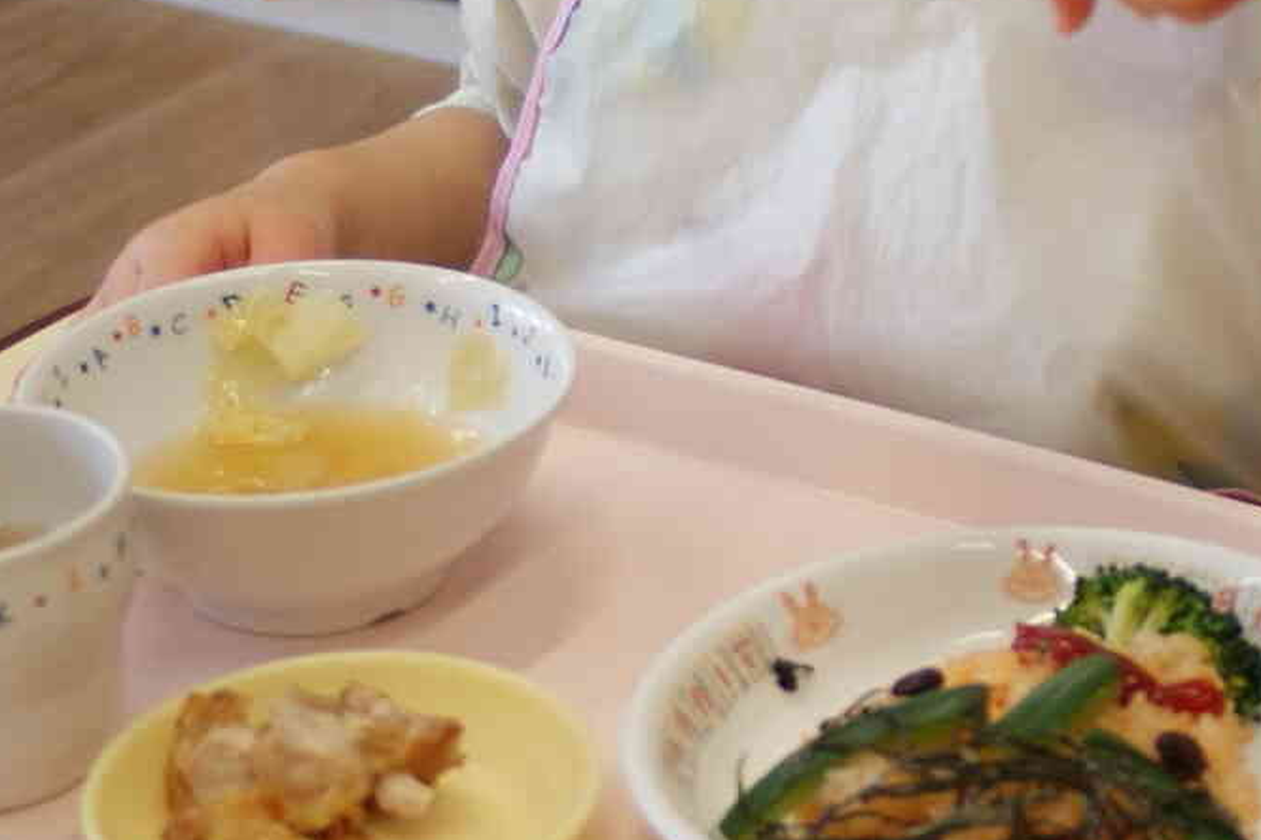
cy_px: 274
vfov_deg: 11.3
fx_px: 4238
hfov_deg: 16.8
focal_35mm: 121
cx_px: 981
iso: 100
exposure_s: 1/50
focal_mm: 28
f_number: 4
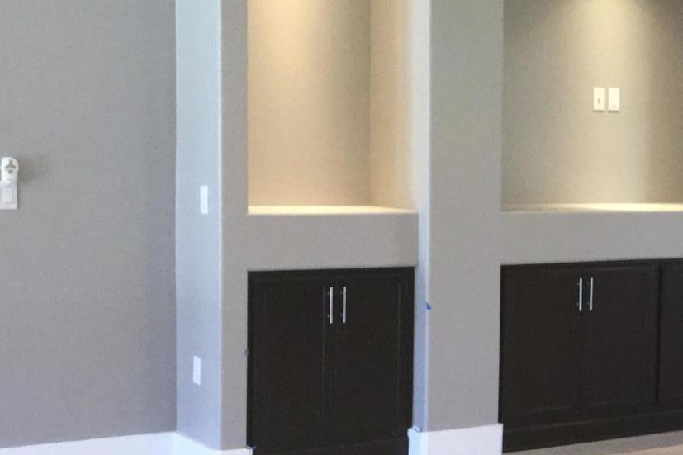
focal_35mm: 78
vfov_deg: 17.5
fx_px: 1479
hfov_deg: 24.9
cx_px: 670
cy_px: 248
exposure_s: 1/30
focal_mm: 3.3
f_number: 2.4
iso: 125
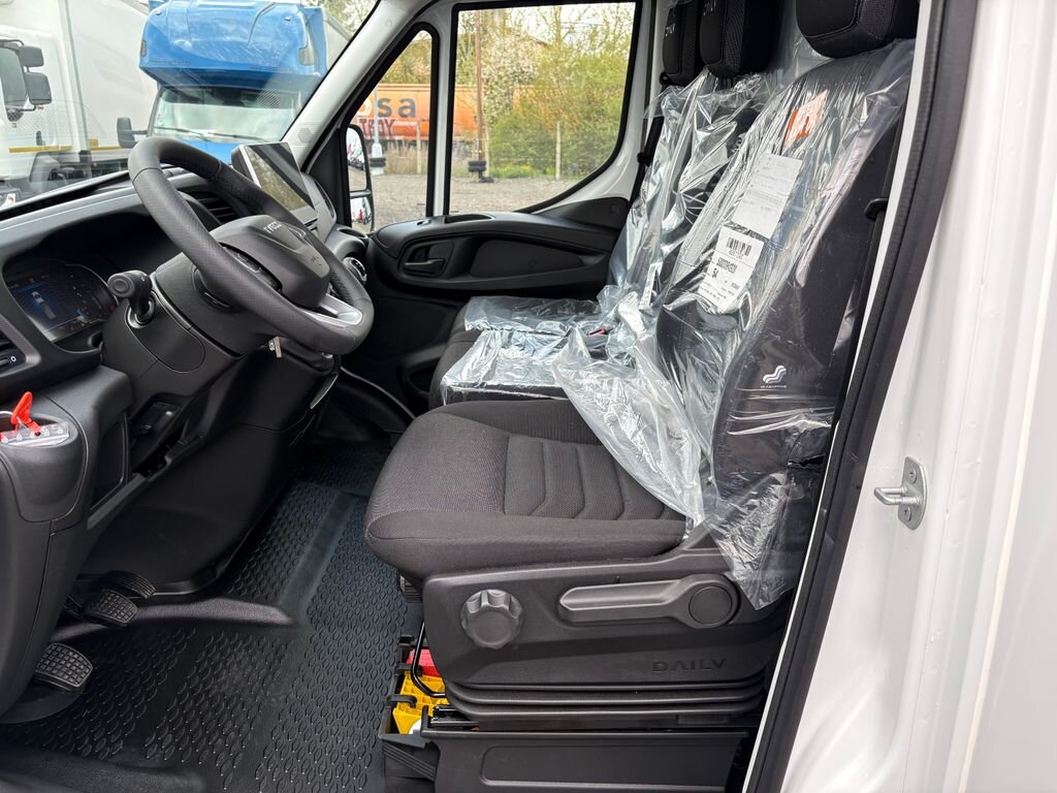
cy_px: 396
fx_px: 794
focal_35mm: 26
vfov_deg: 53.1
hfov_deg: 67.3
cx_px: 528
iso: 50
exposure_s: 1/395
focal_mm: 5.96
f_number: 1.6
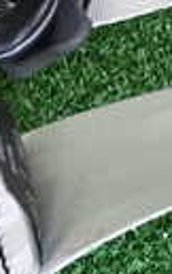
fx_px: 1106
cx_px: 32
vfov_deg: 14.0
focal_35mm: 148
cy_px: 36
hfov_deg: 8.9
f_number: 2.3
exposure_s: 1/50
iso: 200
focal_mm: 5.4
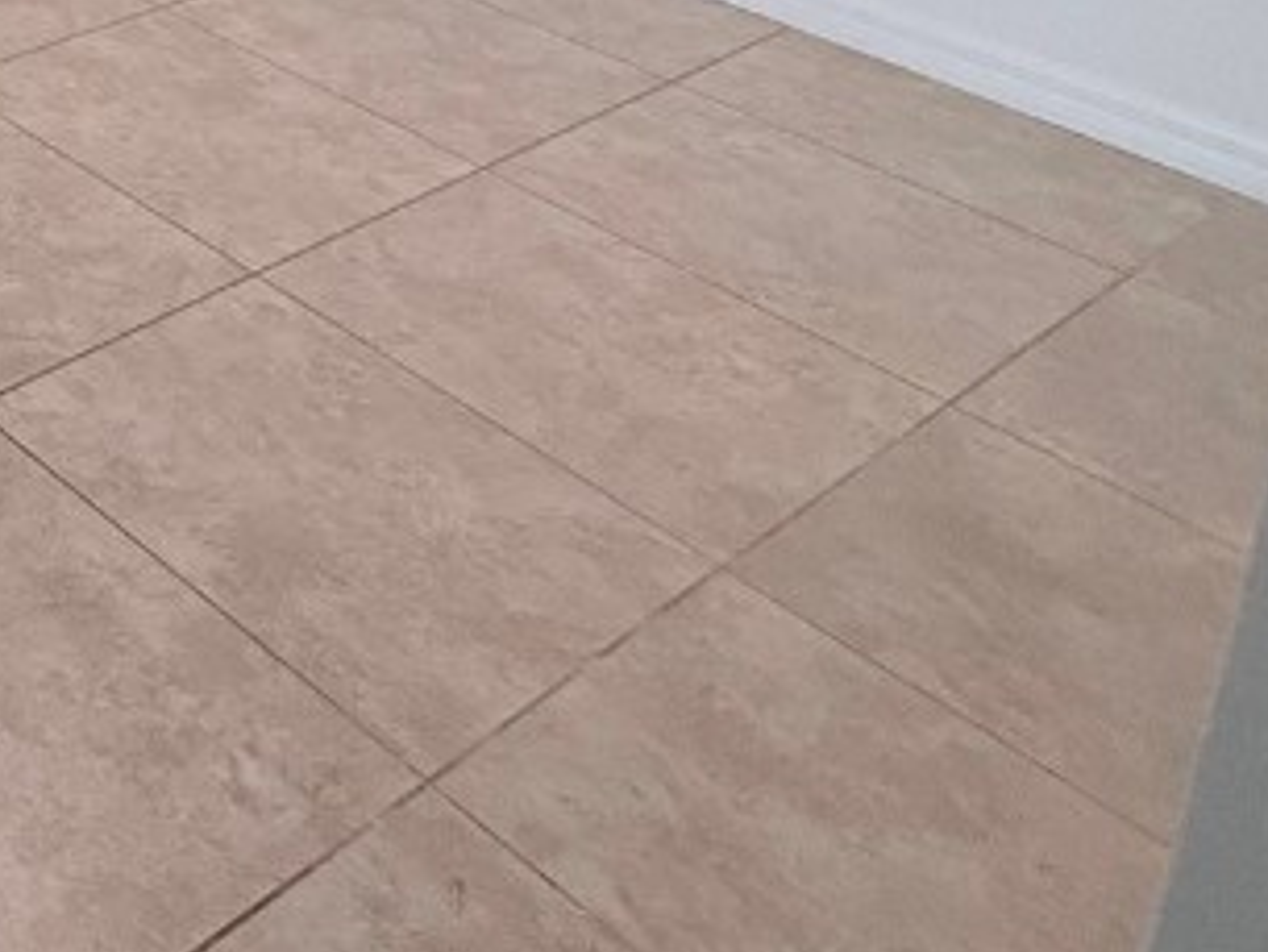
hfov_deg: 26.8
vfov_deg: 23.4
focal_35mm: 47
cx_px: -694
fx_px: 1722
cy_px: -545
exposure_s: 1/120
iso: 200
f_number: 2.2
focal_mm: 2.22
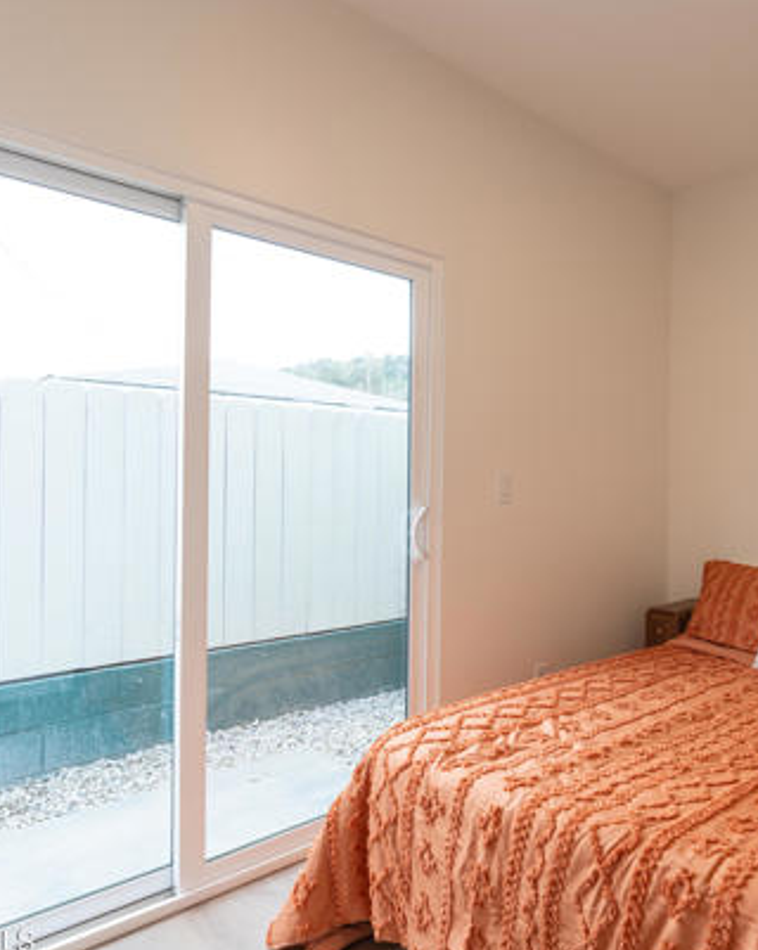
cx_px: 692
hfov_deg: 51.4
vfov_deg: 70.3
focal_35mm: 24
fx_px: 674
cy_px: 482
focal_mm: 16
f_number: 4
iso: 100
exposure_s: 1/40
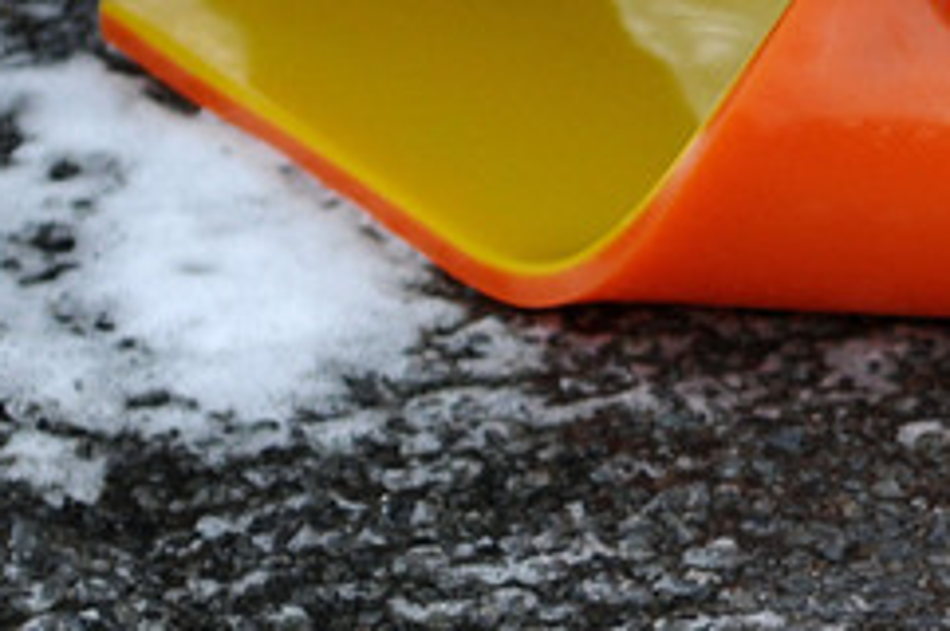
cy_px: -79
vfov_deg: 6.1
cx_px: 1336
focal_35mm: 223
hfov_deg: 9.0
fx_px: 5880
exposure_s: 1/100
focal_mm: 35
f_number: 2.8
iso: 500
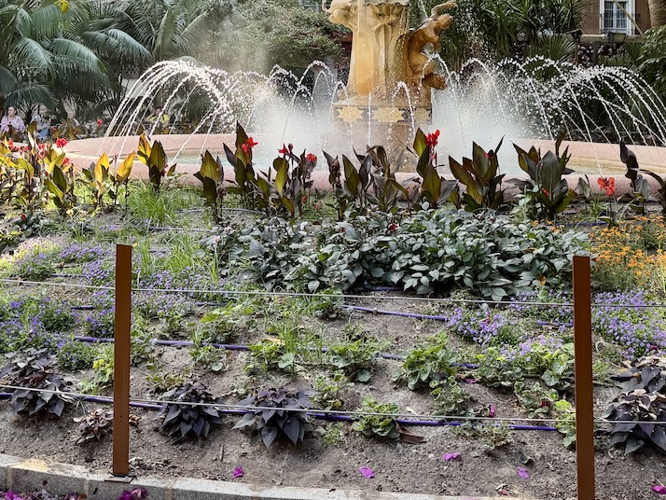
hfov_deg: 39.5
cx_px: 270
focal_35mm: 48
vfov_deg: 29.1
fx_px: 924
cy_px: 50
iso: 64
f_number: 1.78
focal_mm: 6.76
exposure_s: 1/121
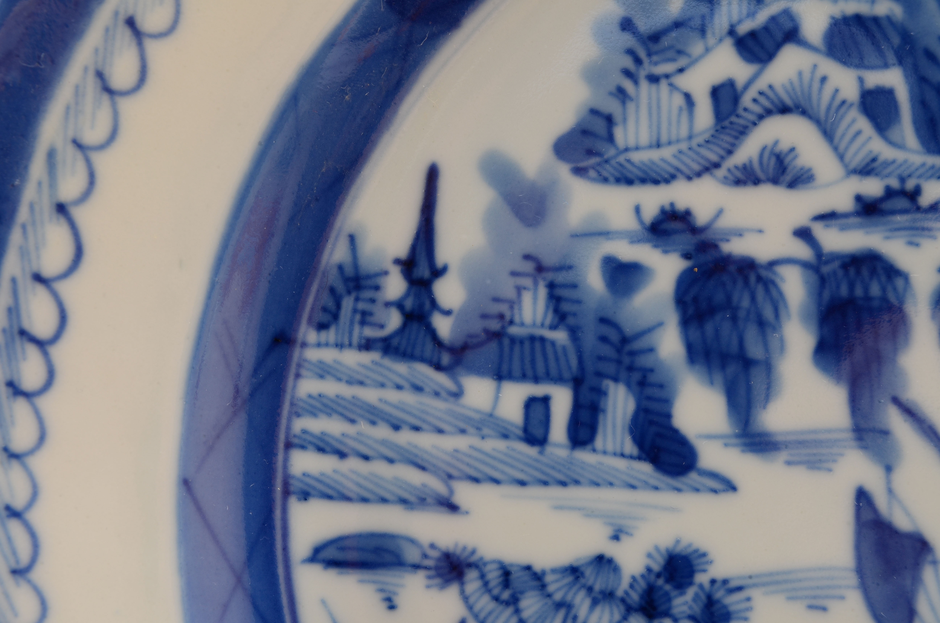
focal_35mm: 69
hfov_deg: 29.3
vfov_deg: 19.6
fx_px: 1798
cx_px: 470
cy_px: 312
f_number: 18
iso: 100
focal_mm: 46
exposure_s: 1/160
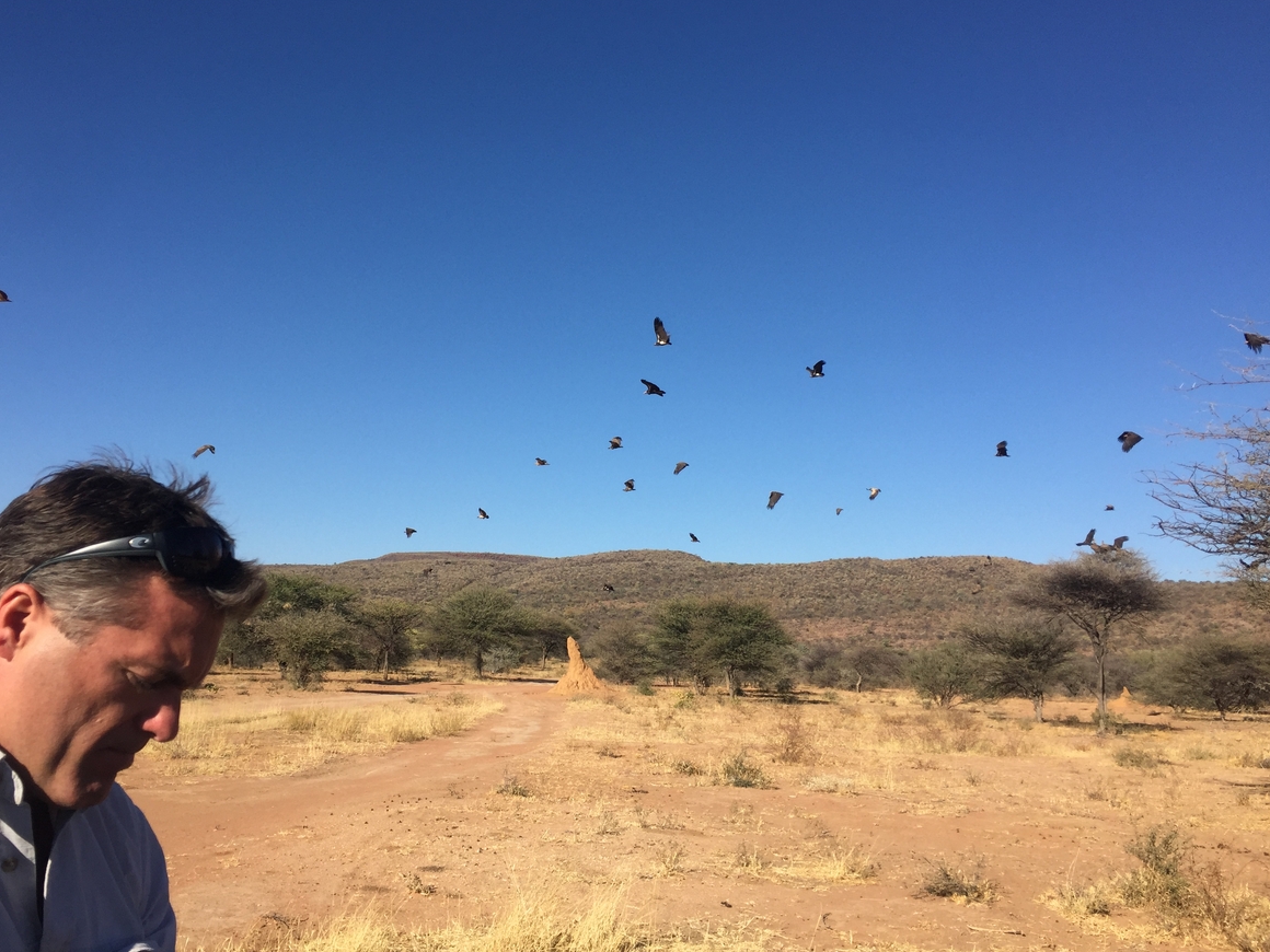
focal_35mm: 32
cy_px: 428
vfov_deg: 44.1
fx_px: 1174
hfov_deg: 56.7
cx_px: 572
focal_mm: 4.15
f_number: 2.2
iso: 32
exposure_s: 1/2198
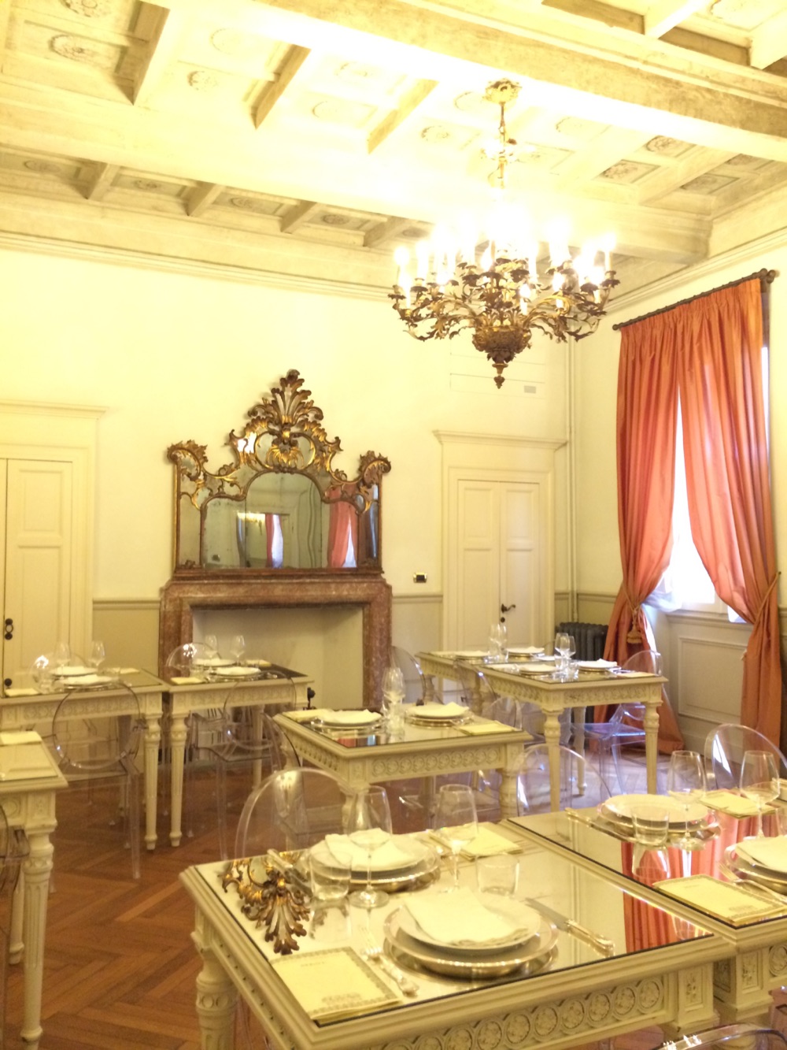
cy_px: 525
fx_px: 909
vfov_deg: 60.0
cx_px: 394
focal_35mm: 30
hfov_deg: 46.8
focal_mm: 4.12
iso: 320
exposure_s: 1/24
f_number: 2.2
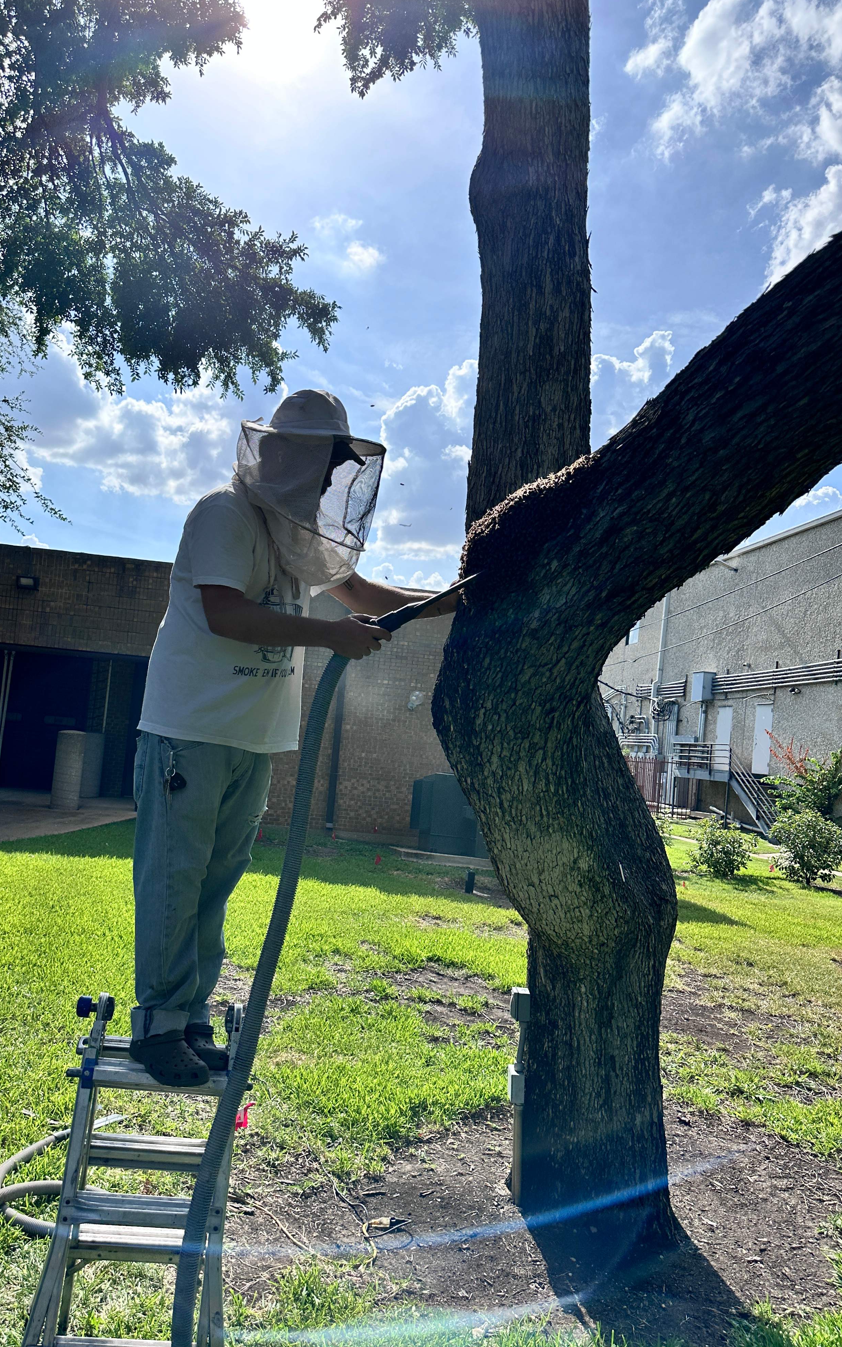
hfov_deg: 47.3
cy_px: 685
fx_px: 955
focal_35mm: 26
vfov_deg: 70.4
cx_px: 338
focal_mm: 6.86
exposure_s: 1/7576
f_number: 1.78
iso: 80
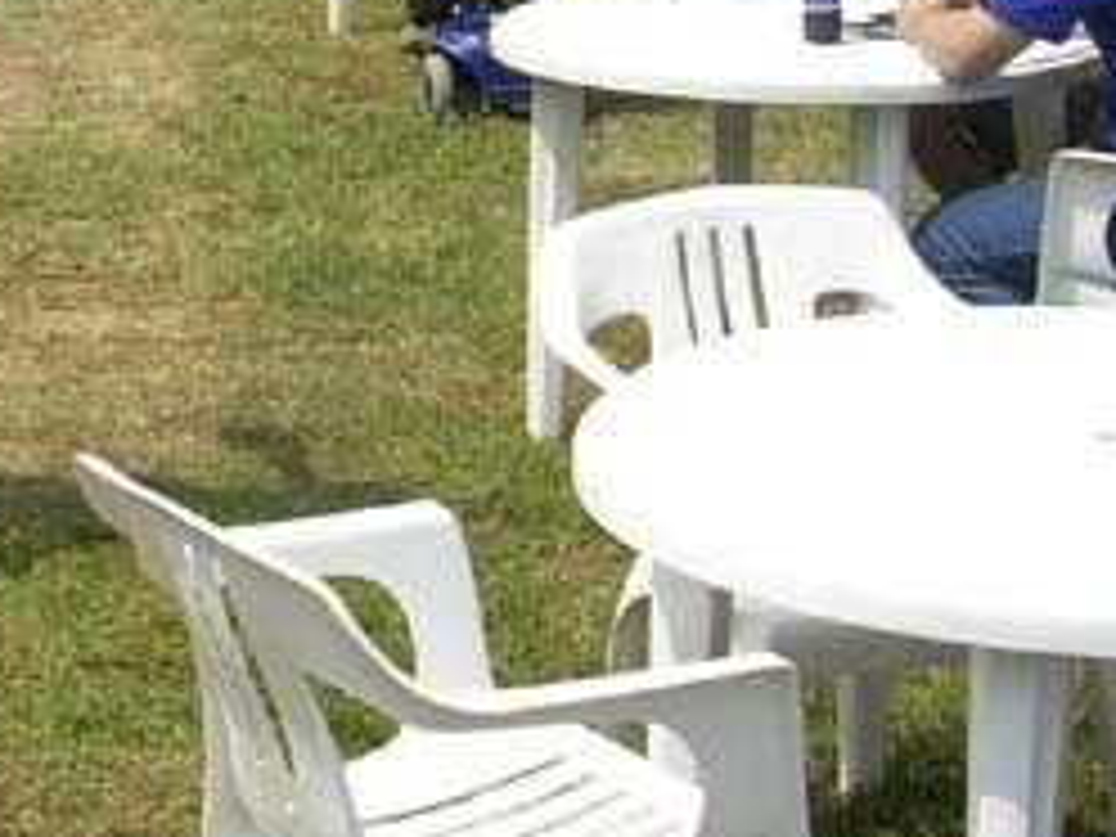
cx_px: -284
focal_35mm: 98
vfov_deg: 14.8
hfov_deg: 18.8
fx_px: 3159
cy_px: -68
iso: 50
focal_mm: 5.8
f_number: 5.6
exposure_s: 1/338
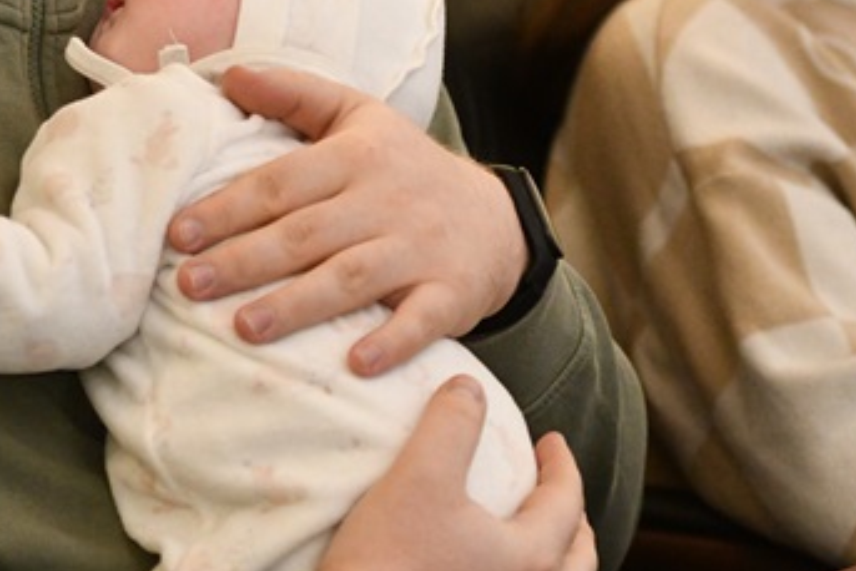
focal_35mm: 297
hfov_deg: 6.9
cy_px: -140
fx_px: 7065
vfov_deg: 4.6
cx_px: 382
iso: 5000
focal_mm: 102
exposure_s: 1/500
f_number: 2.8
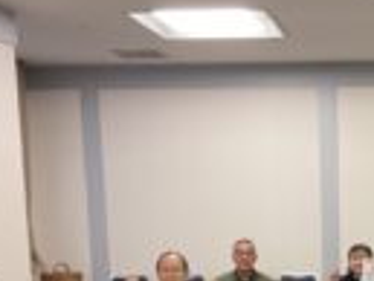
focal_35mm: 84
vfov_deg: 17.0
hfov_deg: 22.3
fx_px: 908
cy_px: 320
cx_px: 384
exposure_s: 1/50
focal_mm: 3
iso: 50
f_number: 1.8
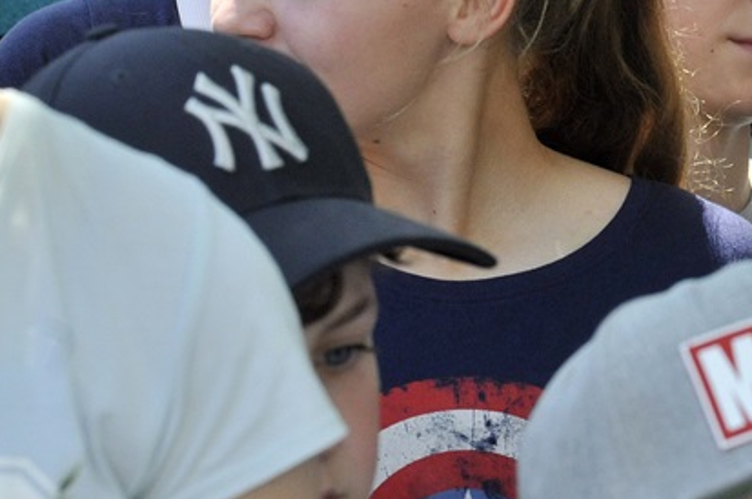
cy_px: 47
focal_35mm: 409
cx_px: 767
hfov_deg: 5.0
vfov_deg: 3.3
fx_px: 8530
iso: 800
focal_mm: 110
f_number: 8
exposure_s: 1/320
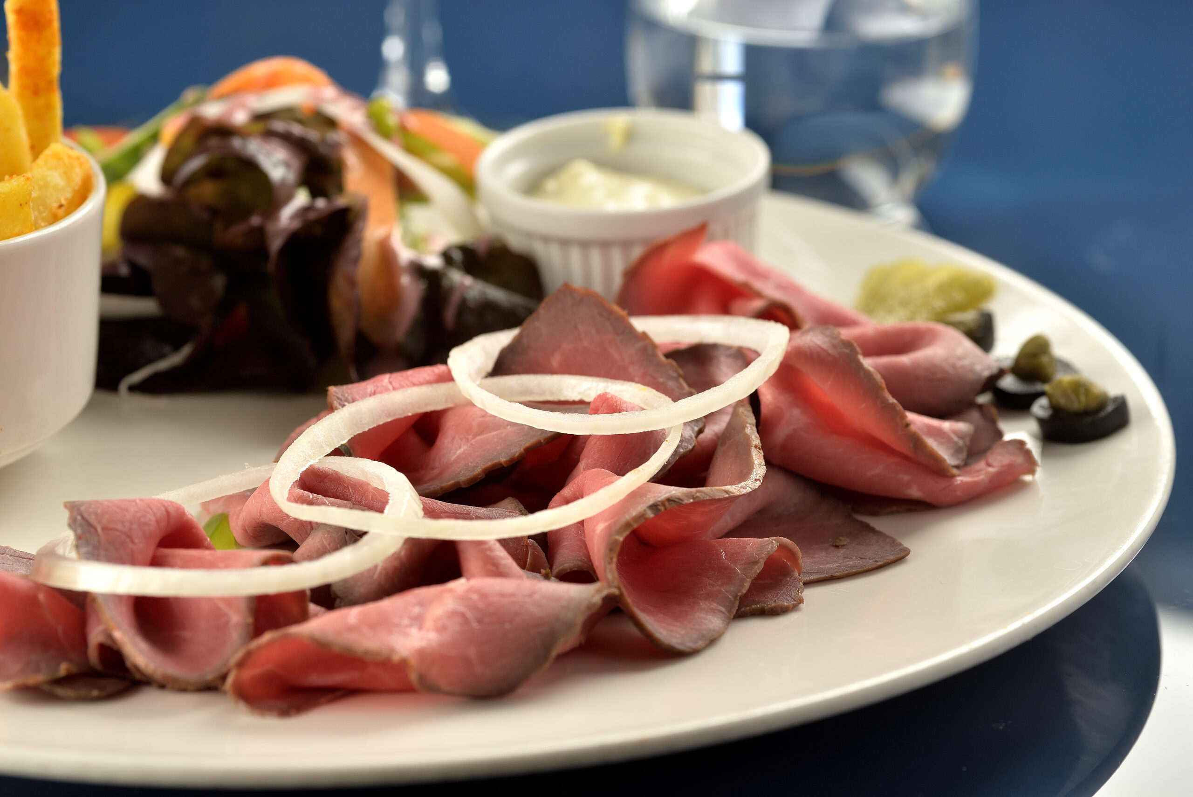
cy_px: 398
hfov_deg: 19.4
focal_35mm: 105
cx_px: 596
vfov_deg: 13.1
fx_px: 3481
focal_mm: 105
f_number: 9.5
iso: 400
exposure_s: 1/125
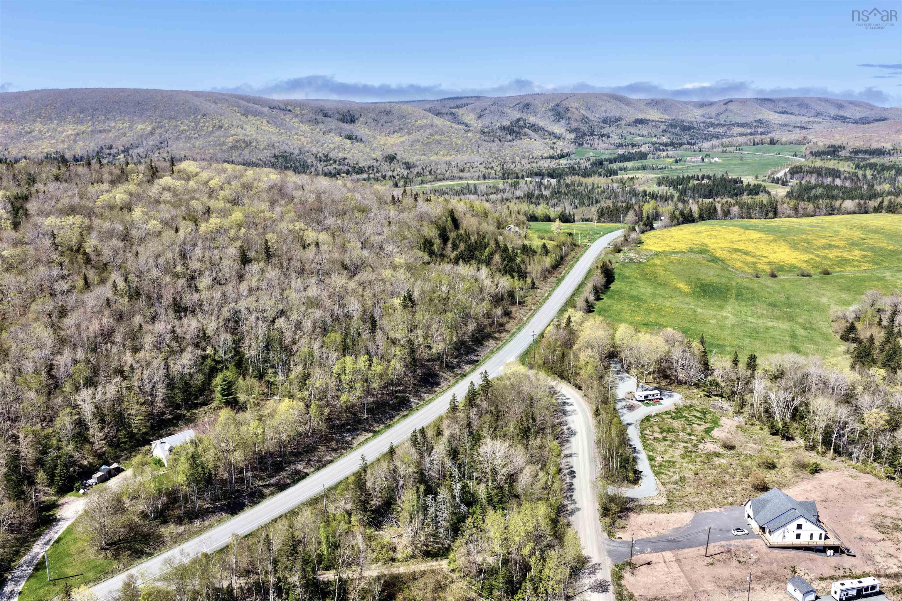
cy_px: 300
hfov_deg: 65.5
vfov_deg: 46.4
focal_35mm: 28
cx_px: 451
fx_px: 702
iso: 140
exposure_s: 1/1500
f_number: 2.8
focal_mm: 14.45
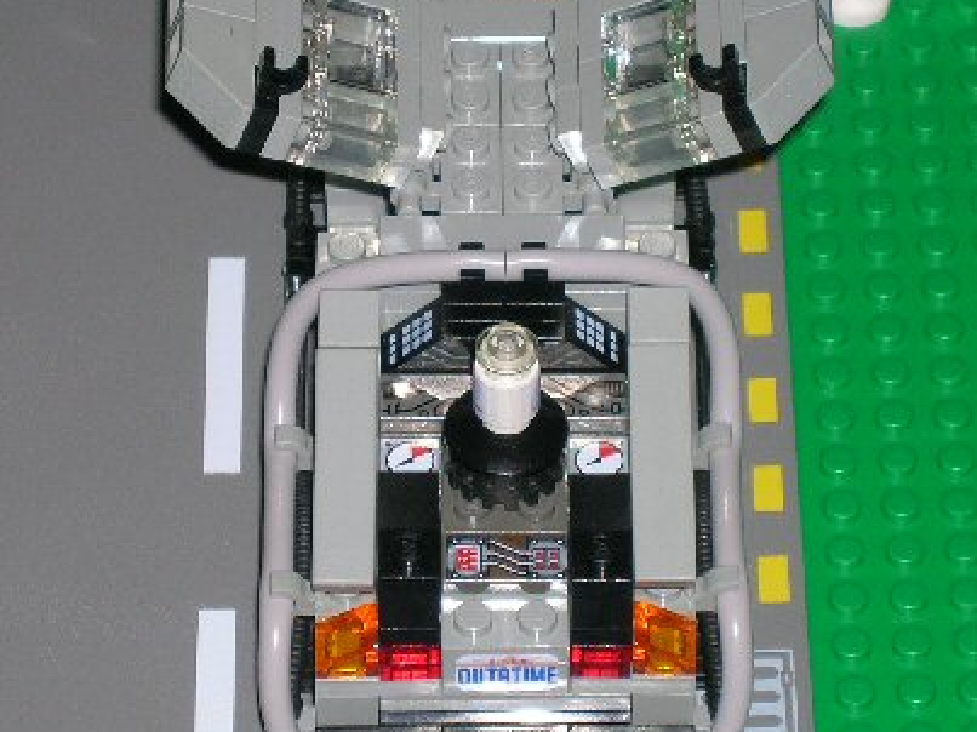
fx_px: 5558
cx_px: 497
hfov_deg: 10.0
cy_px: 379
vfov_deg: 7.5
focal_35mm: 197
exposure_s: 1/60.1
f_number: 4.9
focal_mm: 17.1
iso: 50
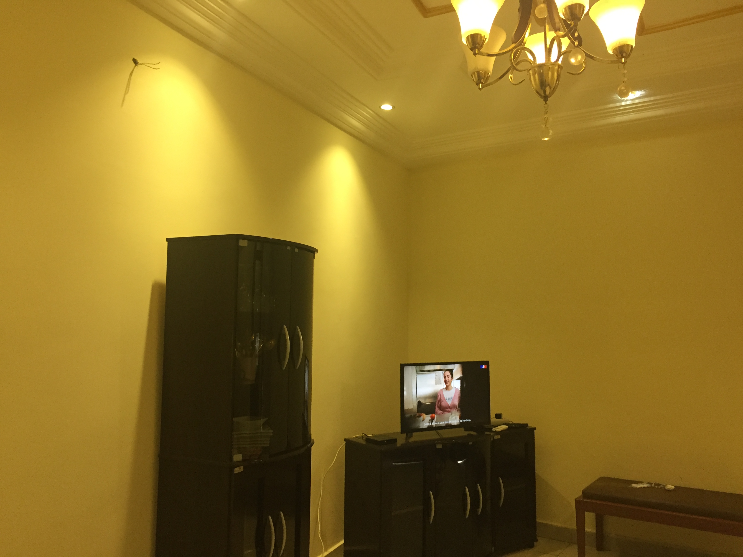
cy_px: 278
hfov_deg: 61.7
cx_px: 372
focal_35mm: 29
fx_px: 622
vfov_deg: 48.2
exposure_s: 1/33
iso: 200
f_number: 2.2
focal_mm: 4.15
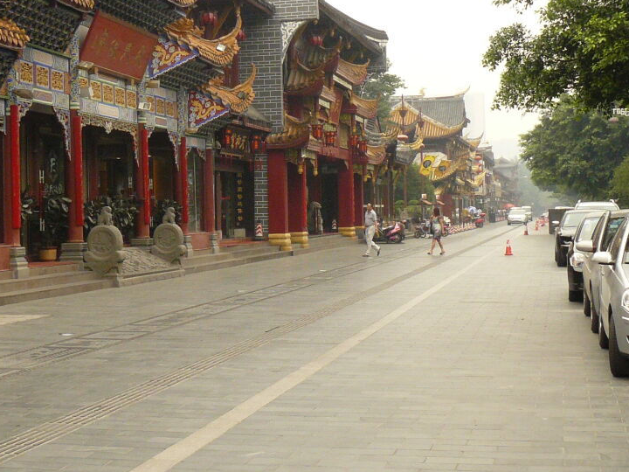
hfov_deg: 26.9
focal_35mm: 72
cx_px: 227
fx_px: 1308
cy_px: 148
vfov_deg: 20.4
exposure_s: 1/200
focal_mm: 6
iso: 200
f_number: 5
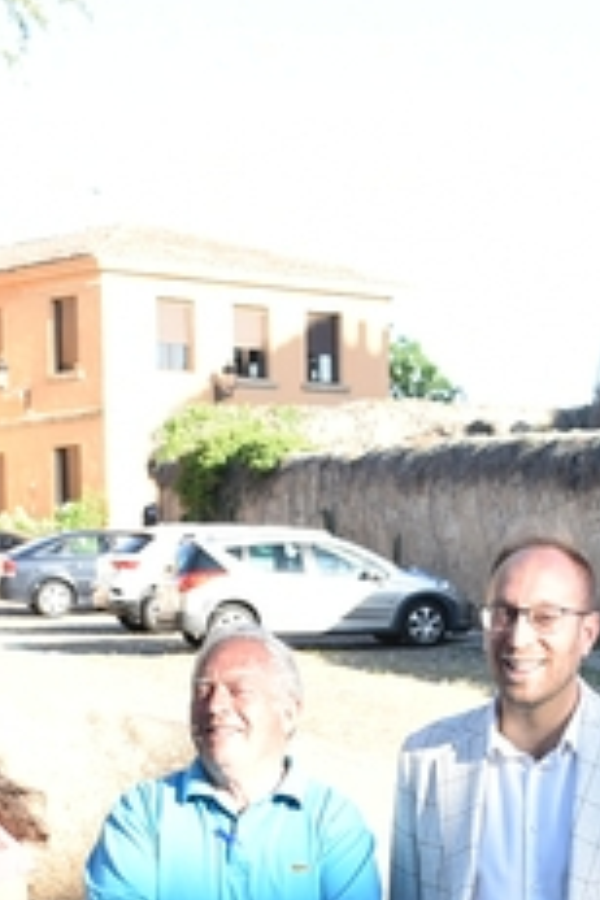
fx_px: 2925
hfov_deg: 11.6
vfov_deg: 17.0
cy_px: 947
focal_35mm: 117
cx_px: 553
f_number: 3.5
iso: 100
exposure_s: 1/125
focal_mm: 20
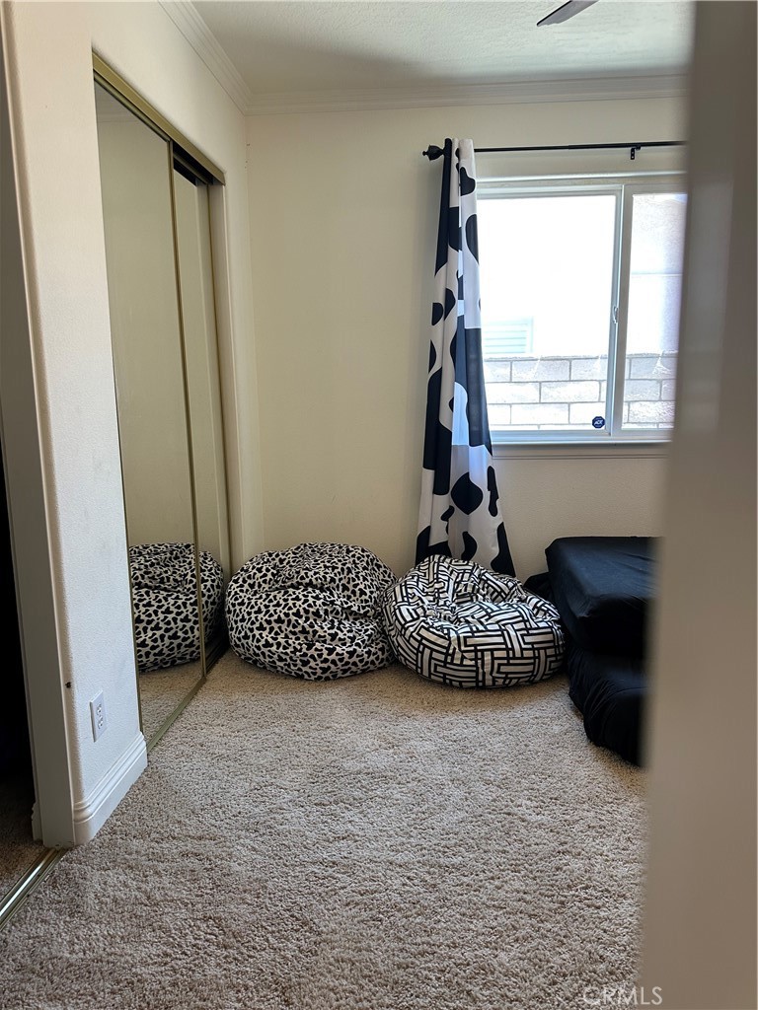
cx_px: 379
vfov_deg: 71.6
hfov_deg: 56.8
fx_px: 701
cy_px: 505
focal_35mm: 24
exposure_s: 1/120
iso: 125
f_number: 1.78
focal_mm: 6.86
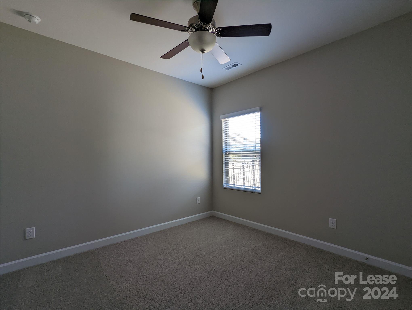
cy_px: 155
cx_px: 206
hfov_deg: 94.4
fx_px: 191
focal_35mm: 16
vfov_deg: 78.2
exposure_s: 1/30.5
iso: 56
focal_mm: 2.35
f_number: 2.2
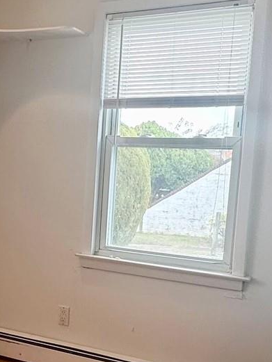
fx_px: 576
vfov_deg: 34.8
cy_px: 220
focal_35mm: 55
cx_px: -3
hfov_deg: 25.2
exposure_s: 1/120
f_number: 2.2
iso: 50
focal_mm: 2.22
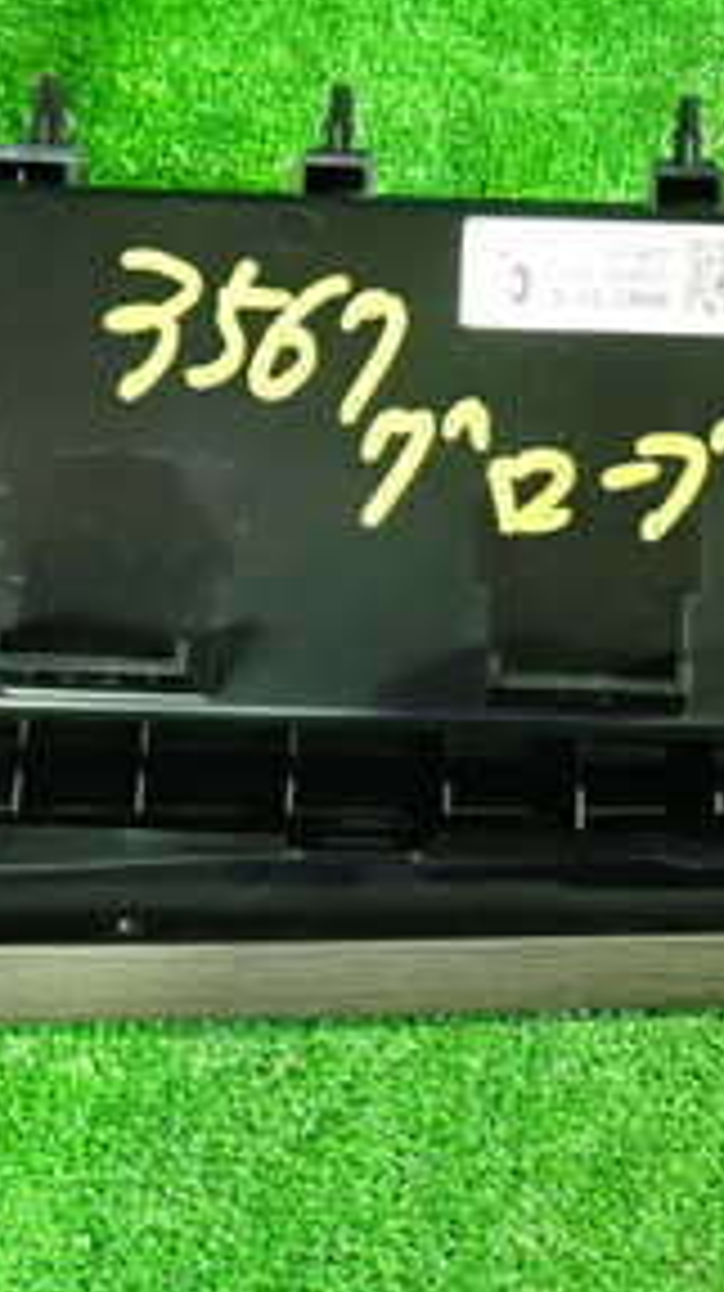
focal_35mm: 57
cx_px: 576
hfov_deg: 20.8
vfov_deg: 36.2
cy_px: 401
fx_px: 1949
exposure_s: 1/25
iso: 800
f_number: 2
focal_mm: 4.5
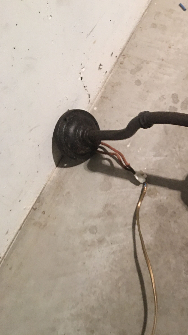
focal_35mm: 43
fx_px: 381
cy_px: 165
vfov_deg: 47.4
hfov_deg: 25.1
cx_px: 222
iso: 100
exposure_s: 1/4
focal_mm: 4.15
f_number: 2.2
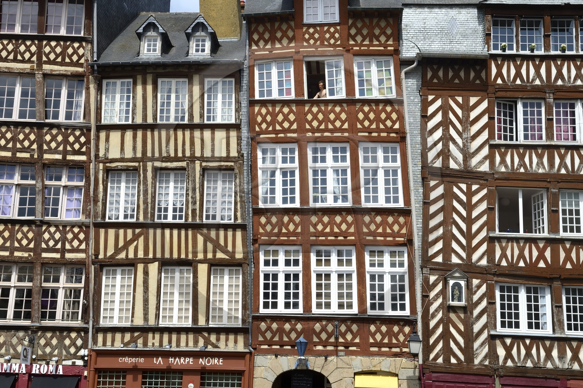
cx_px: 292
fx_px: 906
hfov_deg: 35.7
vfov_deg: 24.2
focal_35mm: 56
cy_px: 194
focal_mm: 56
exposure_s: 1/200
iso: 200
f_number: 13
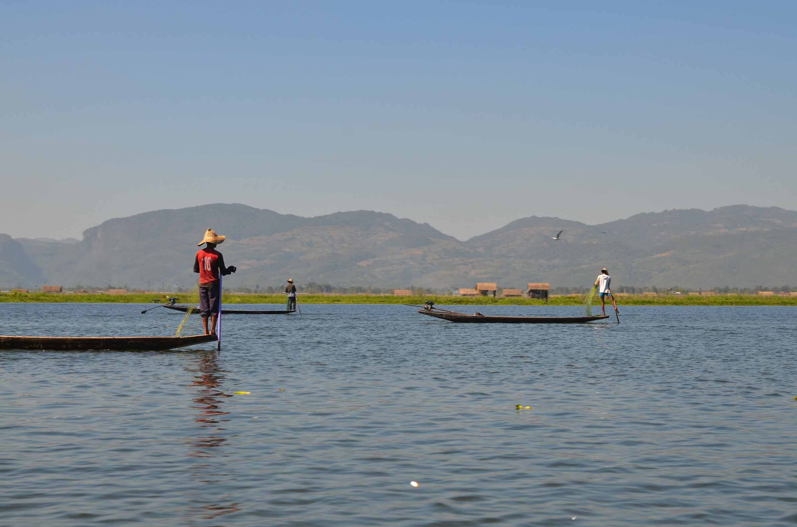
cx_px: 398
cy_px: 264
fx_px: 1060
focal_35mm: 48
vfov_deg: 27.9
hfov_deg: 41.2
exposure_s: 1/250
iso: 100
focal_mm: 32
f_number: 8
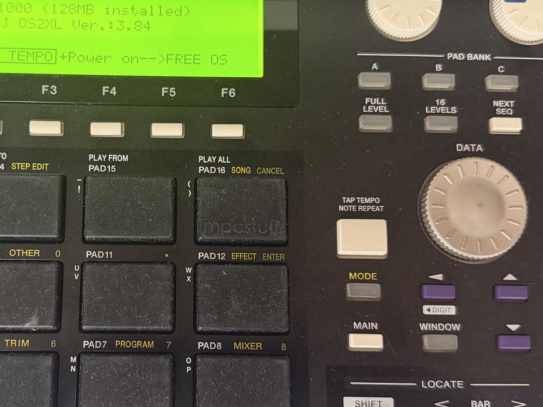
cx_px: 171
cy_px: 233
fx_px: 690
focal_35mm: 44
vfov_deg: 32.8
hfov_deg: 42.2
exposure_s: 1/40
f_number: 1.78
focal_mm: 6.76
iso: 800
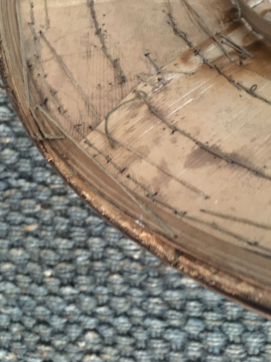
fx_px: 303
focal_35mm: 29
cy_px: 181
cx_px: 136
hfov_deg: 48.2
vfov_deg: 61.7
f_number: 2.2
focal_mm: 4.15
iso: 500
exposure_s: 1/17
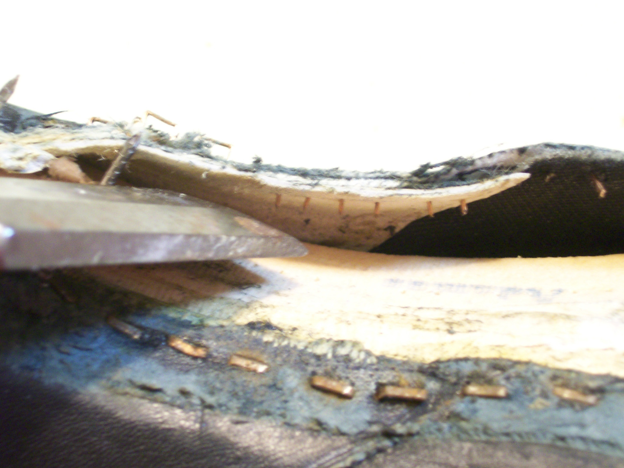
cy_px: 234
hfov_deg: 27.8
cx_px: 312
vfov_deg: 21.0
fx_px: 1262
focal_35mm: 70
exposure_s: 1/2
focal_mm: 11.6
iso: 160
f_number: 3.8
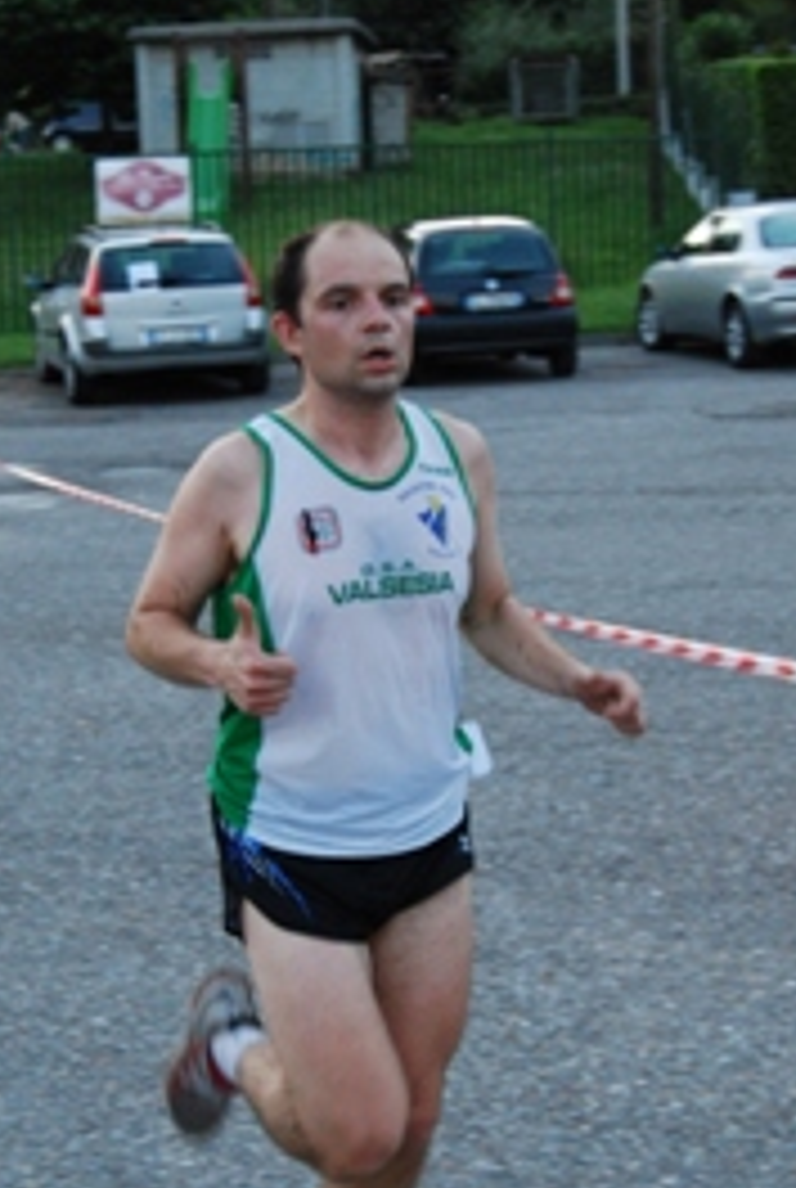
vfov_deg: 21.0
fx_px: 3204
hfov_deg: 14.2
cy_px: 688
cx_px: 371
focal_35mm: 97
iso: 800
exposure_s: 1/160
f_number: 4.8
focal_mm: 38
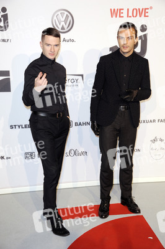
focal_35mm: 56
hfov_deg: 24.2
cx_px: 82
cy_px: 124
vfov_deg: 35.7
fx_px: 386
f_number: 5.6
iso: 640
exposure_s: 1/160
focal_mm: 56
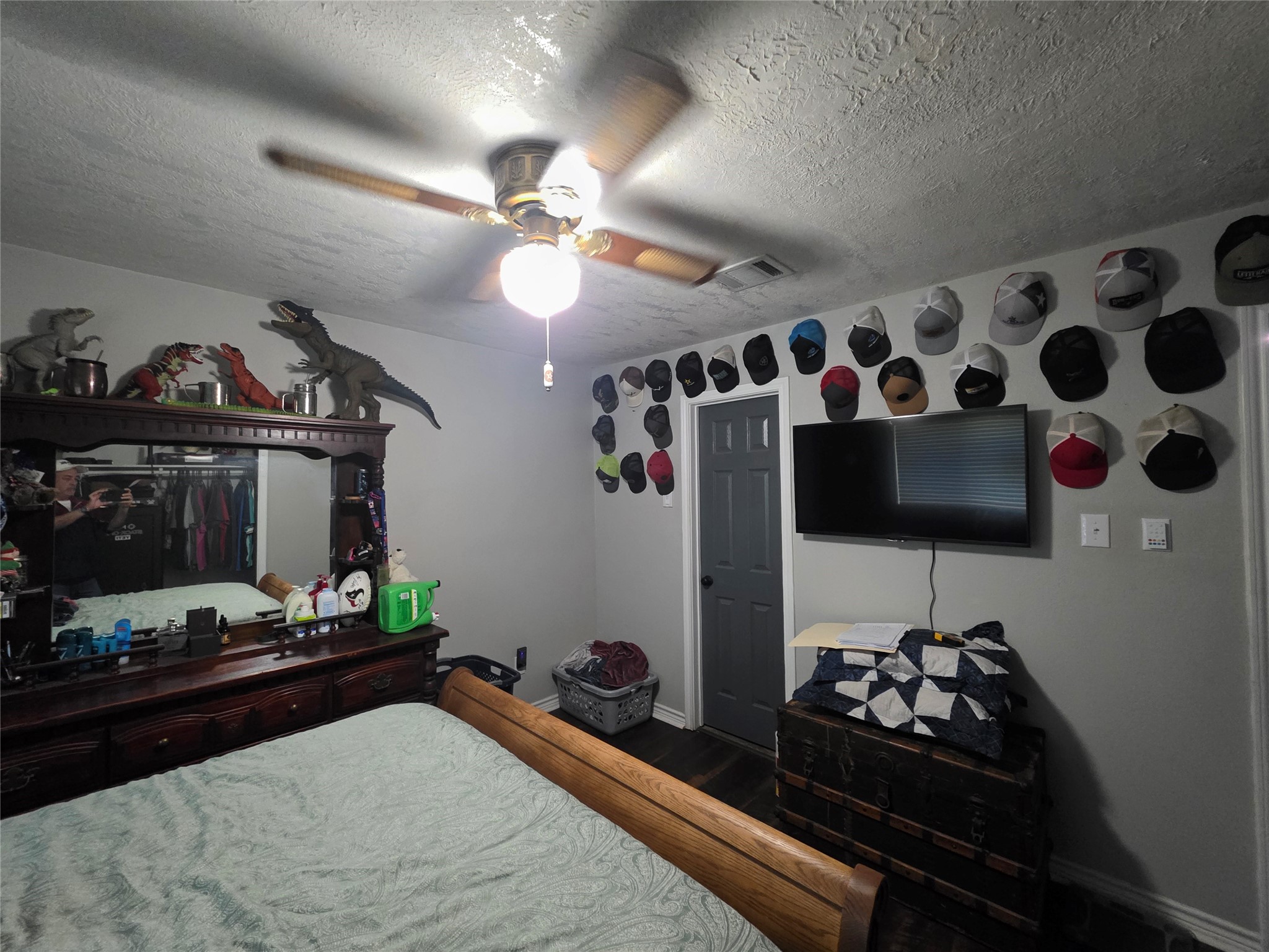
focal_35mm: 13
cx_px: 634
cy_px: 476
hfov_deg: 106.2
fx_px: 477
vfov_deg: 89.9
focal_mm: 2.2
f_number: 1.9
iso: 800
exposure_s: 1/60
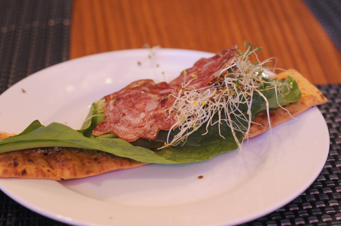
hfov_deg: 27.0
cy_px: 113
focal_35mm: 75
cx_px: 170
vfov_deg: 18.1
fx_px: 710
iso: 1600
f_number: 4.5
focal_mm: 50
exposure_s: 1/60
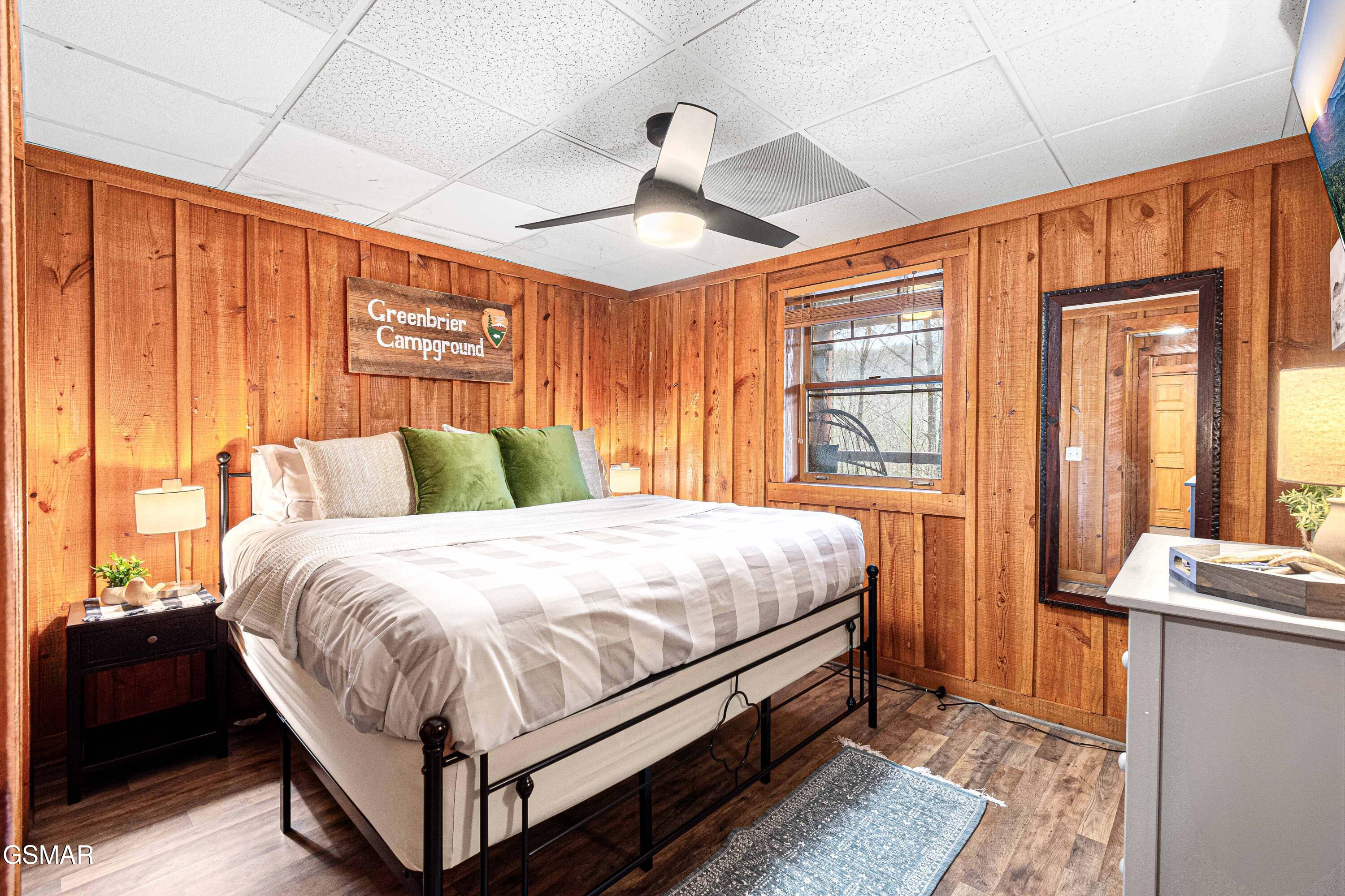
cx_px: 672
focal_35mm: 15
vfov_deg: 77.3
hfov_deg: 100.4
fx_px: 560
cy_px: 448
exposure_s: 1/1.67
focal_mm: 10
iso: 500
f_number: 8
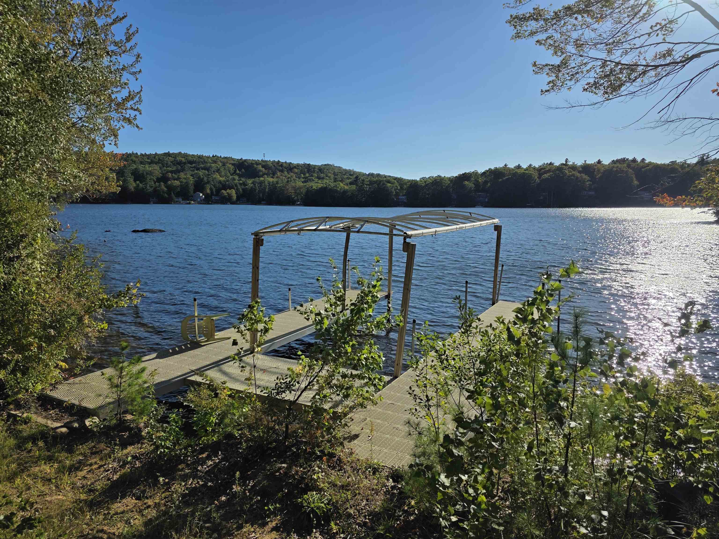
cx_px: 360
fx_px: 478
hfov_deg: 73.9
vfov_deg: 58.9
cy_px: 270
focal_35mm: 23
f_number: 1.7
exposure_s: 1/7944
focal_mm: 6.3
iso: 25
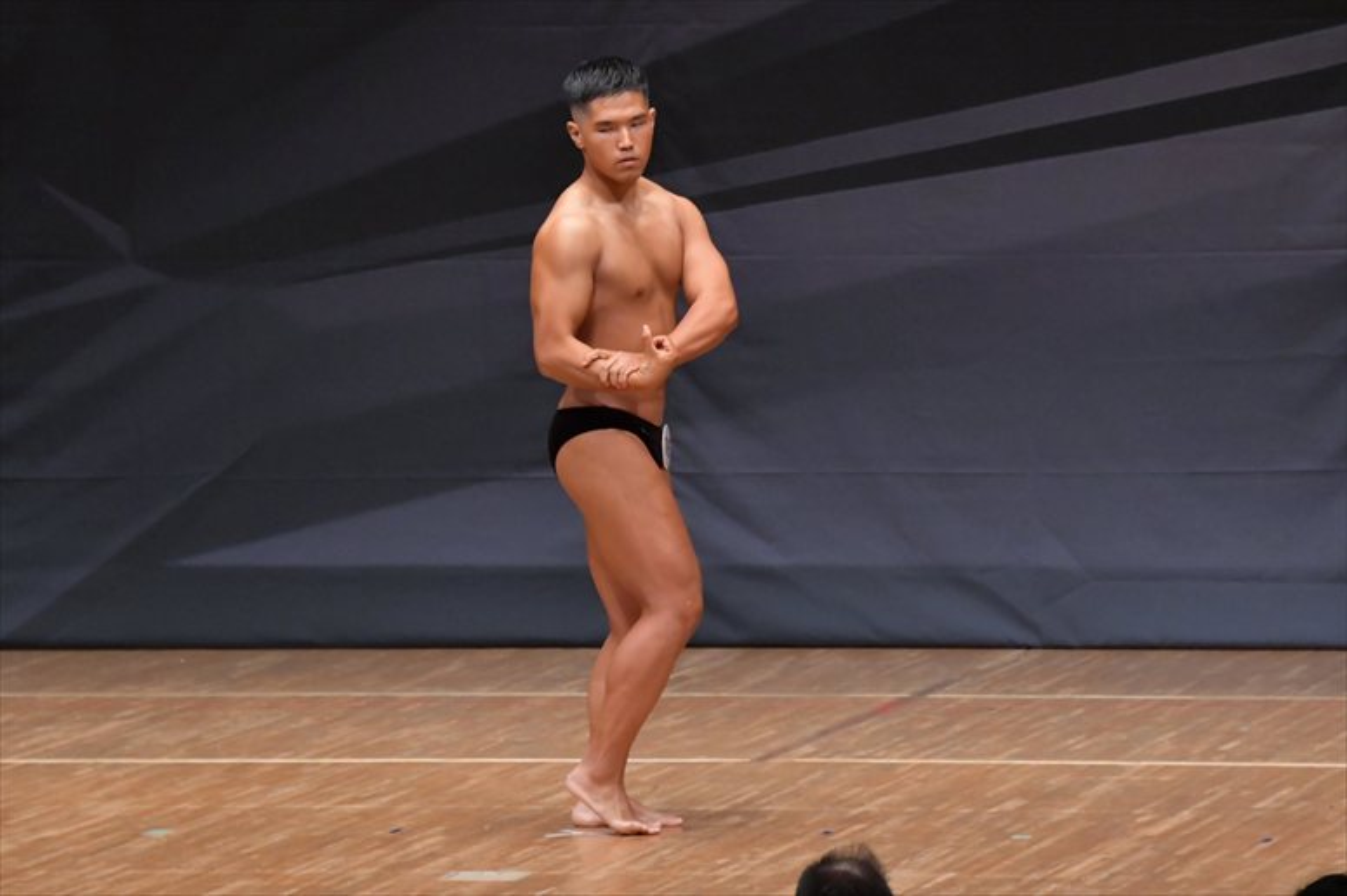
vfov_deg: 4.8
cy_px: 448
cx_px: 674
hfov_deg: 7.2
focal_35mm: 285
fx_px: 10659
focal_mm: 190
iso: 6400
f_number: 5.6
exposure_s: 1/400
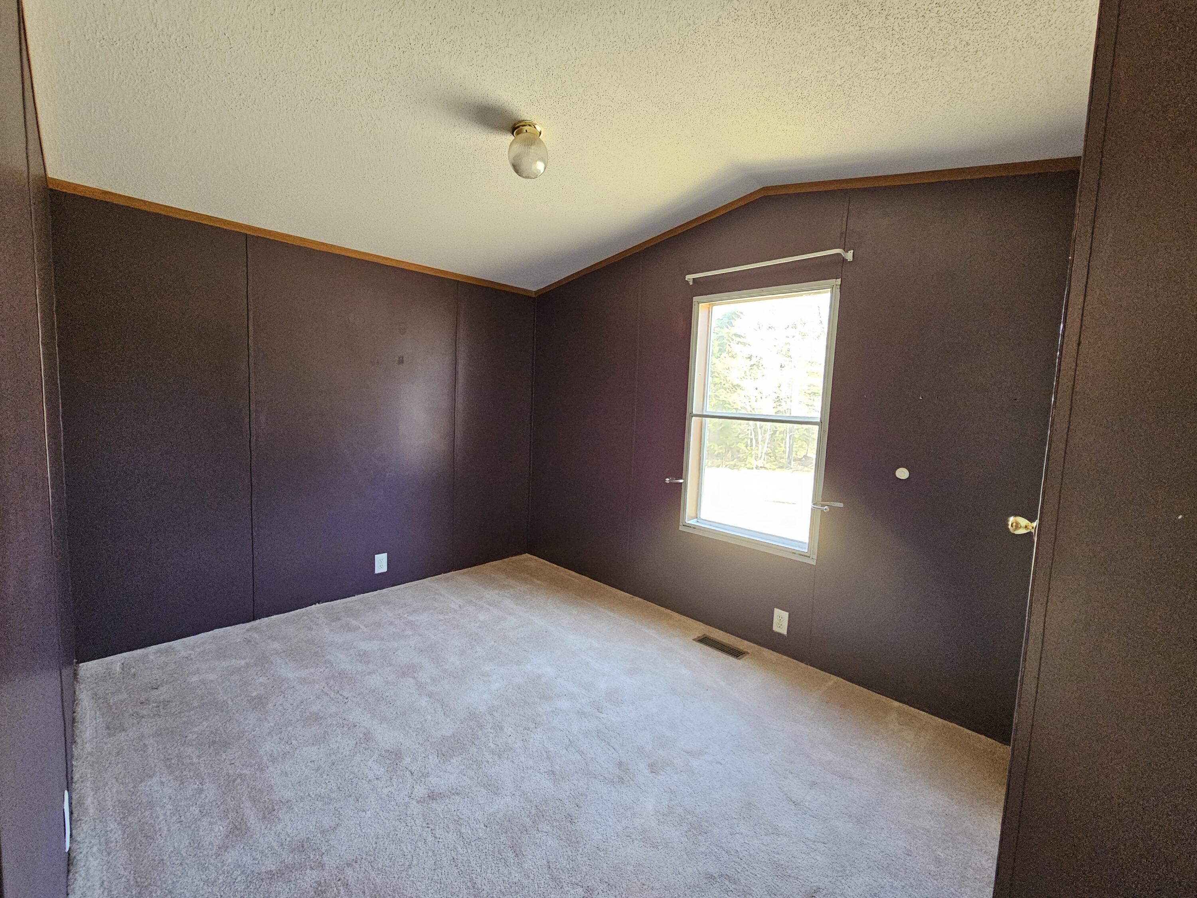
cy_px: 449
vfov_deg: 89.9
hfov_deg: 106.2
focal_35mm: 13
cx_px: 598
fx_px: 450
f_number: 2.2
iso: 640
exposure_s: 1/100
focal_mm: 2.2
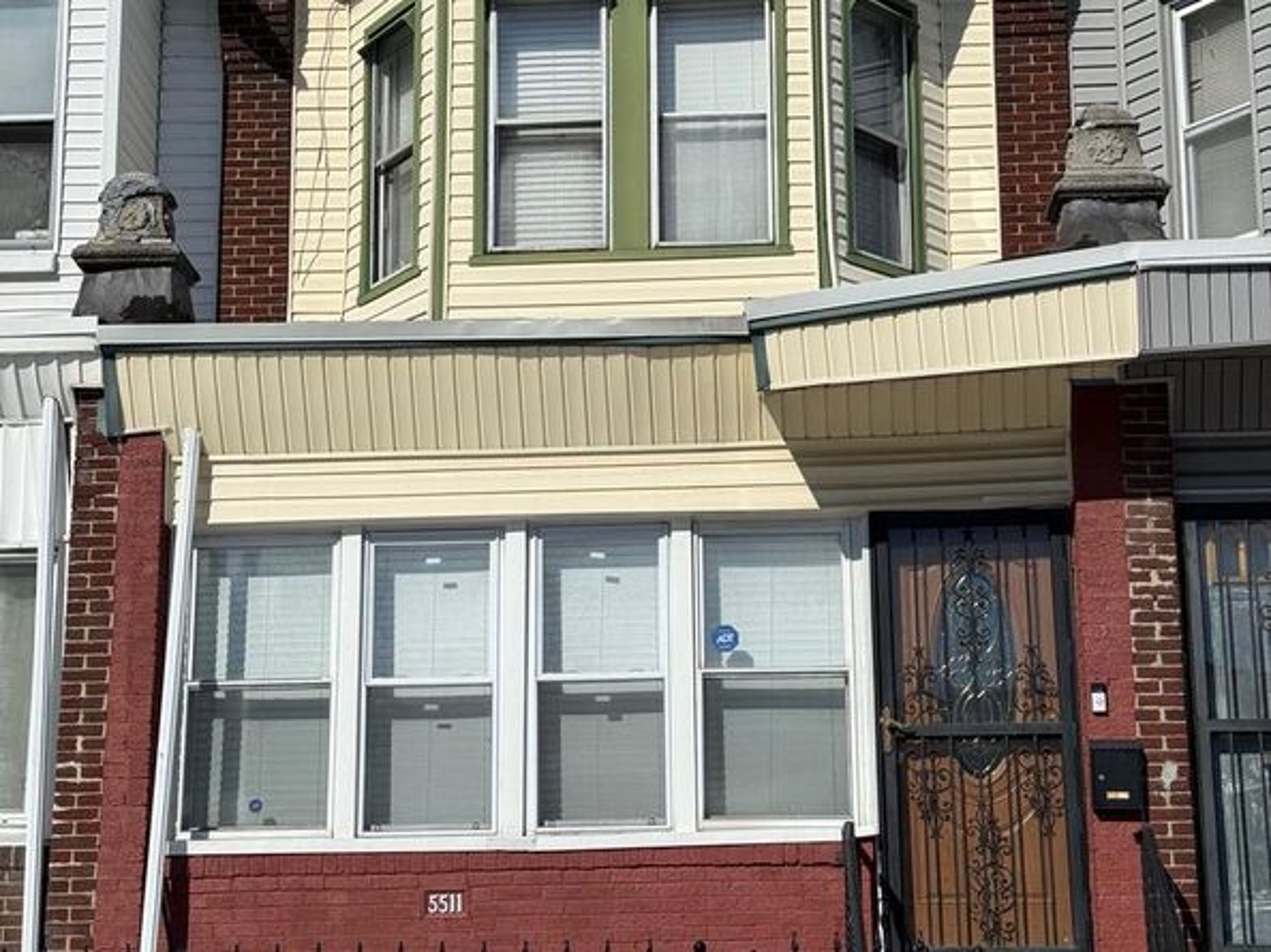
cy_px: 476
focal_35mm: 48
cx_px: 636
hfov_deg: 39.7
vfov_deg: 30.2
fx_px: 1762
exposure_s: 1/11364
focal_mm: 6.76
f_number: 1.78
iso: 50
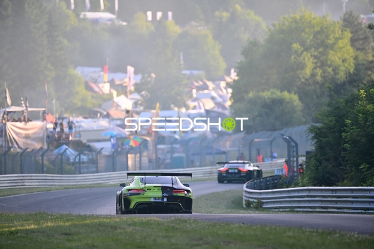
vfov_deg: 4.6
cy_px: 124
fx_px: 3116
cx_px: 187
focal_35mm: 300
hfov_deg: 6.9
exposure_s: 1/5000
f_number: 2.8
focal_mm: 300
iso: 1600
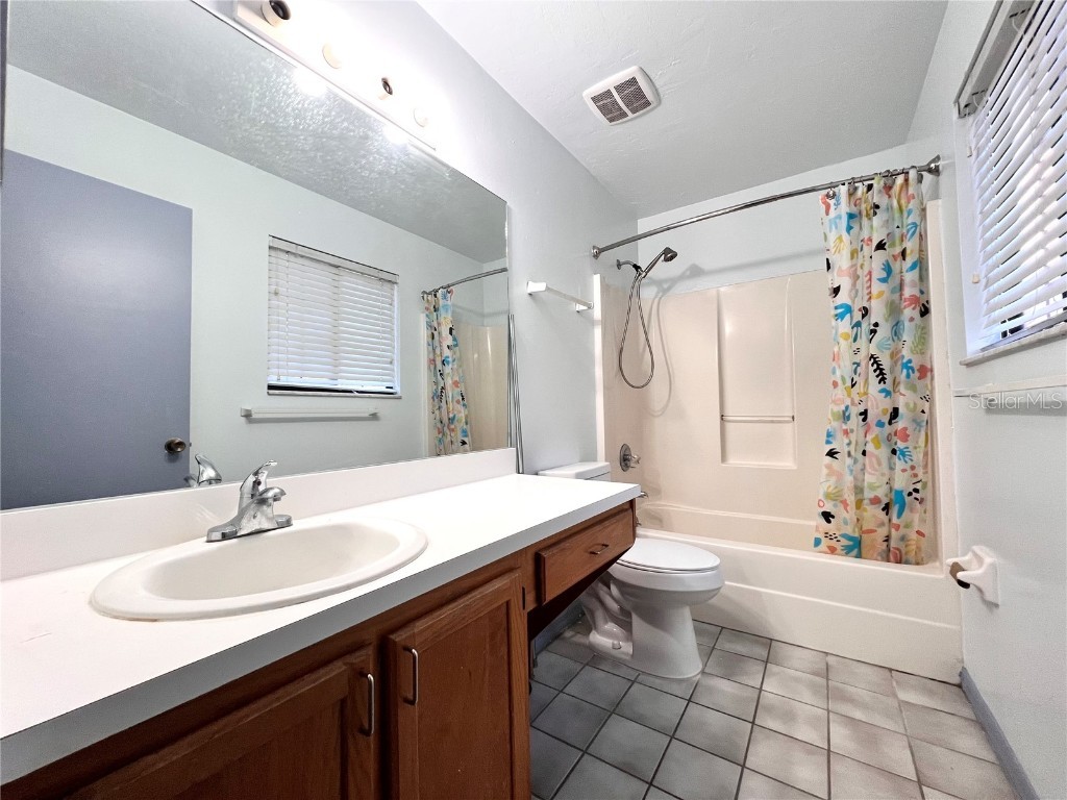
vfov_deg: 89.9
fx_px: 401
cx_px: 534
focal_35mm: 13
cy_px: 400
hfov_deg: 106.2
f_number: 1.8
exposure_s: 1/60
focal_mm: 1.57
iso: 125
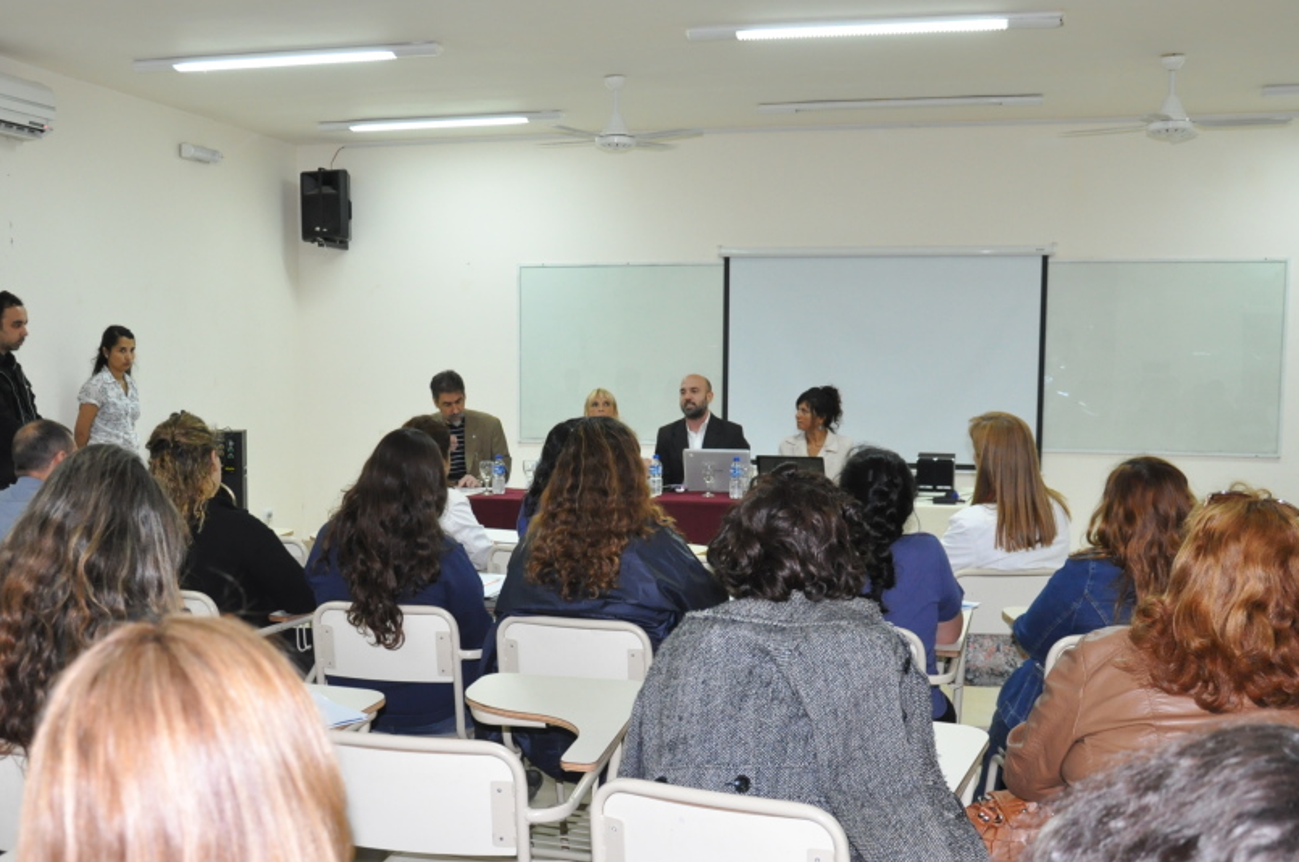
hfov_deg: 46.4
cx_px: 604
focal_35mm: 42
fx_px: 1513
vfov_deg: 31.7
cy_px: 521
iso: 800
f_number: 4
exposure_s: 1/60
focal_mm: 22
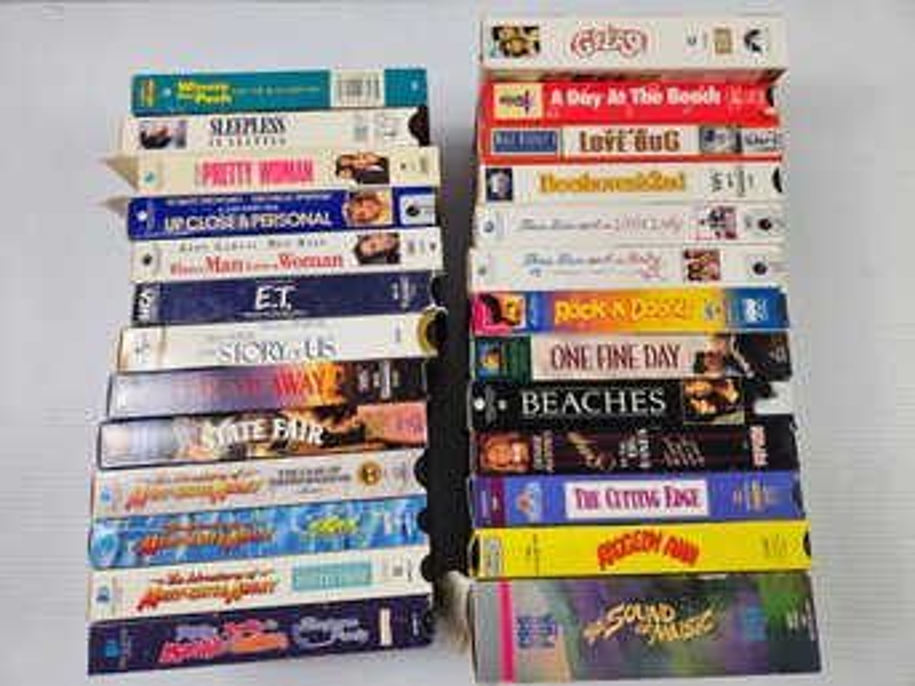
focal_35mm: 23
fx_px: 608
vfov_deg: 58.8
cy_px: 343
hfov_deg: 73.9
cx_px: 458
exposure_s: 1/120
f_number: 1.8
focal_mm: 5.4
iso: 80
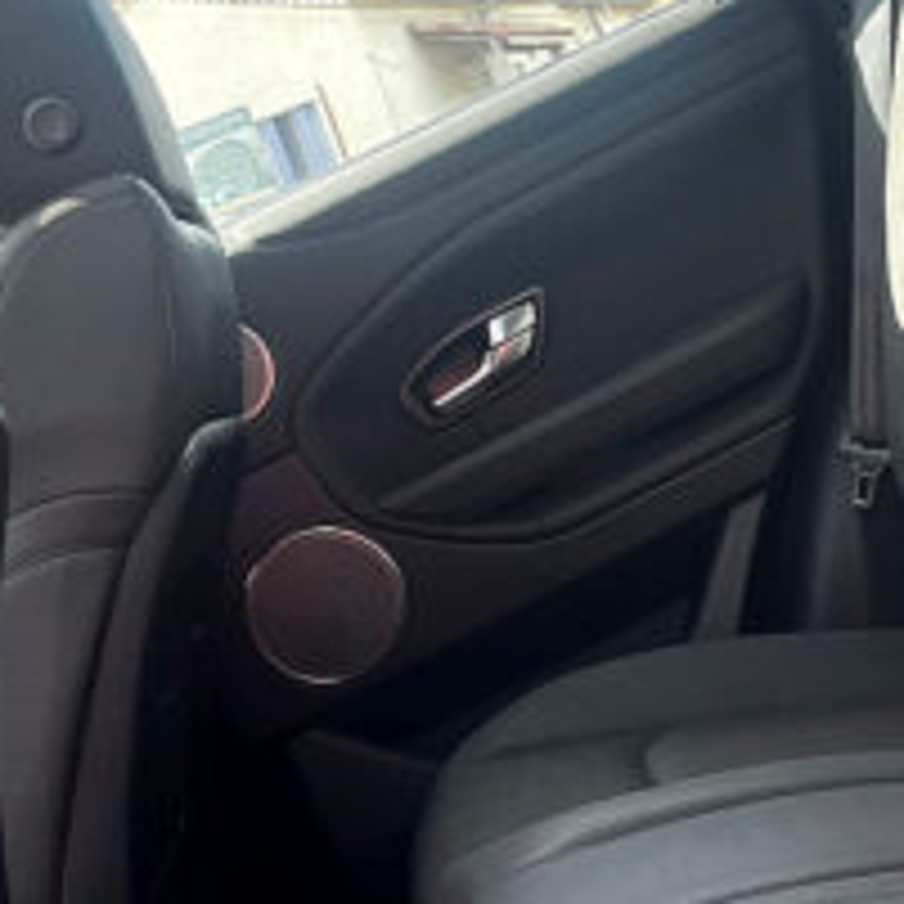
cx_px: 636
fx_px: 2127
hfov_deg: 23.8
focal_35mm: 72
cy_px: 414
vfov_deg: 24.0
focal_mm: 5.1
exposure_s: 1/232
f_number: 1.6
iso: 40
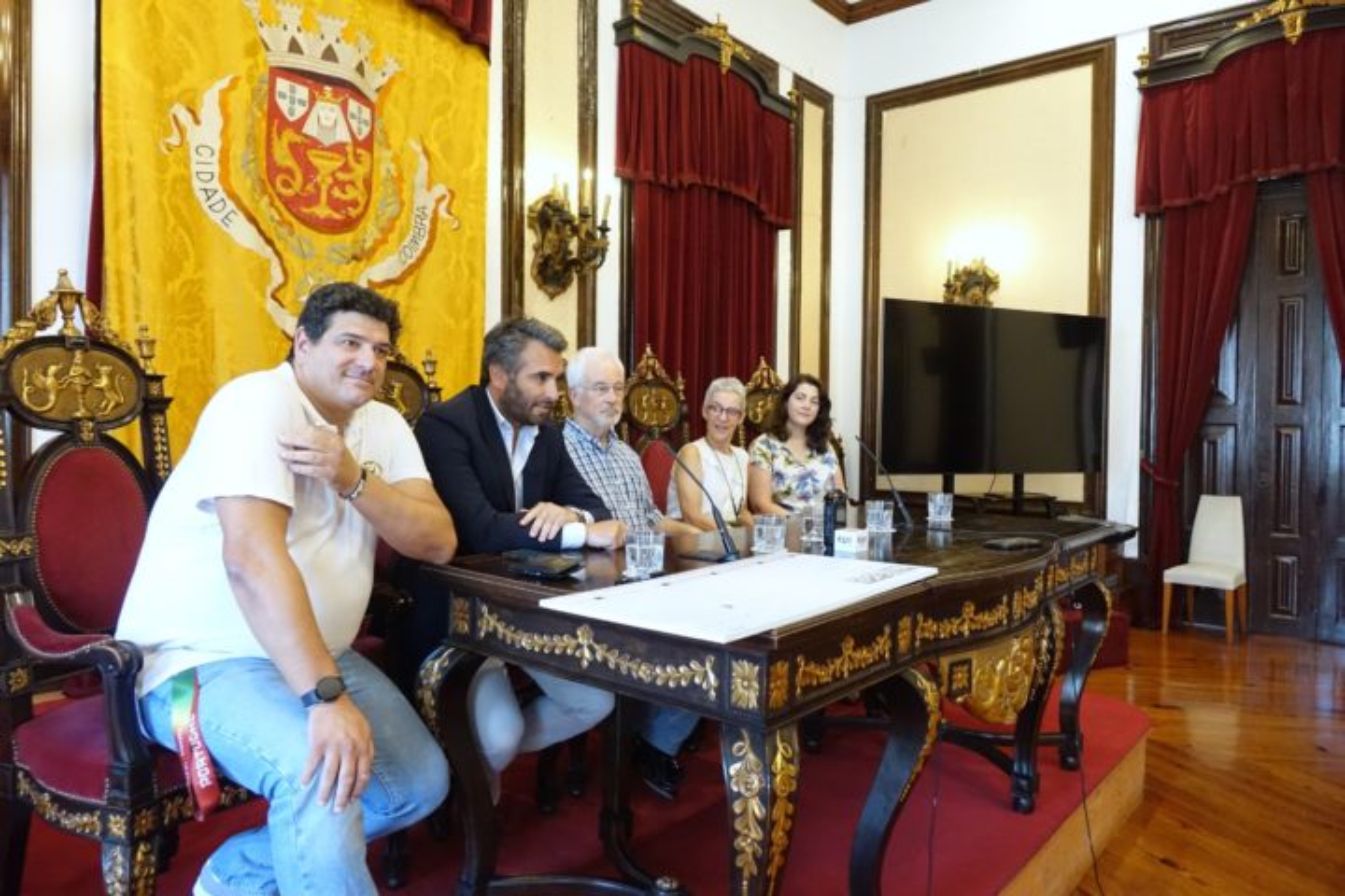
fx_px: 897
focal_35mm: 24
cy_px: 448
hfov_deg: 73.7
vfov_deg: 53.1
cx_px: 672
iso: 2000
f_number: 2.8
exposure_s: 1/200
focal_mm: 8.8
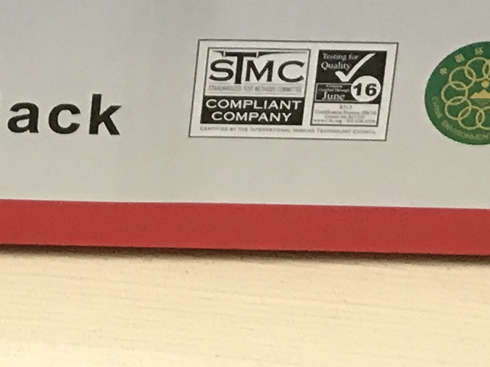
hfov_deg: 11.3
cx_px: -262
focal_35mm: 167
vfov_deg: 7.9
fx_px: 2364
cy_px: -669
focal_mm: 3.99
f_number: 1.8
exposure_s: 1/33
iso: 40
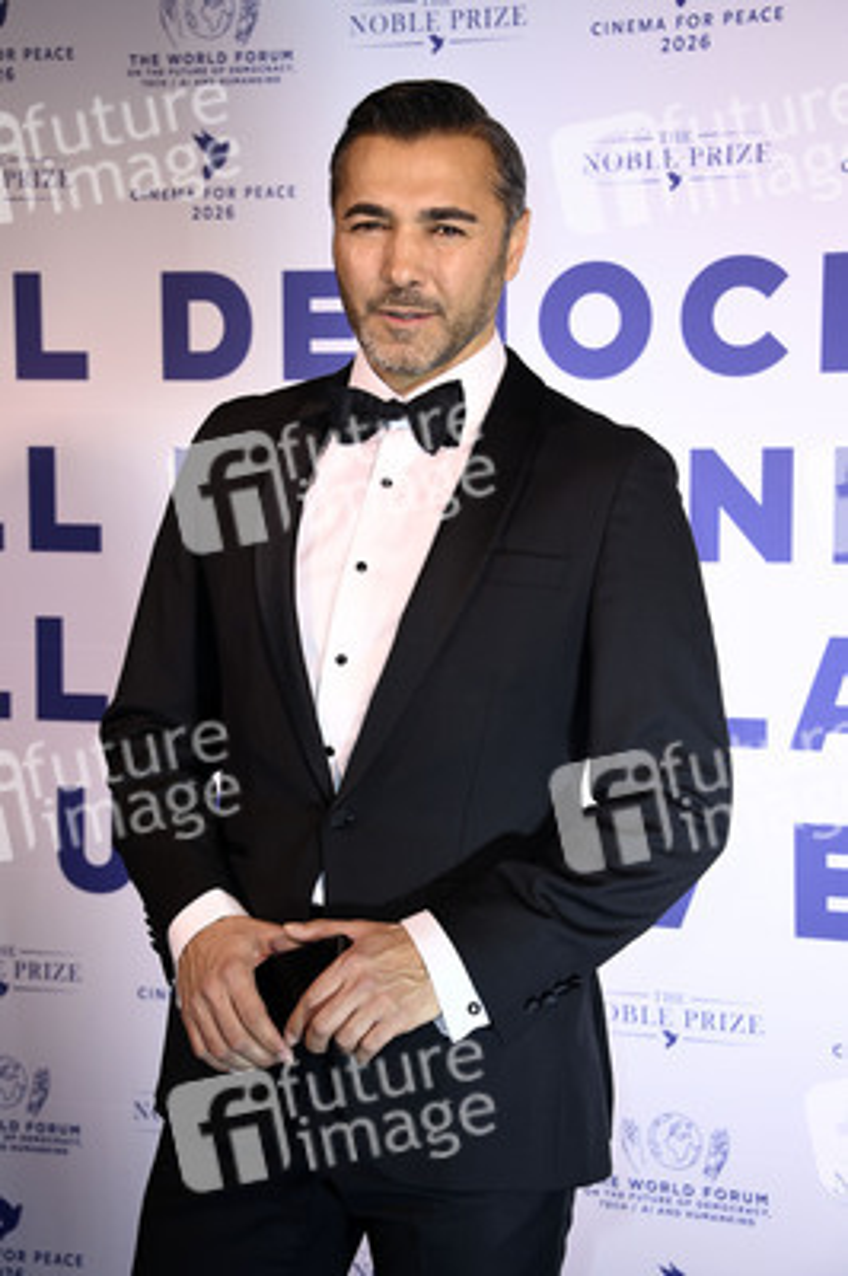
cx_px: 424
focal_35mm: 78
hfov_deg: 17.5
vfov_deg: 26.0
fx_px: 2761
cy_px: 638
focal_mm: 78
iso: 640
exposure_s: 1/250
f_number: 6.3
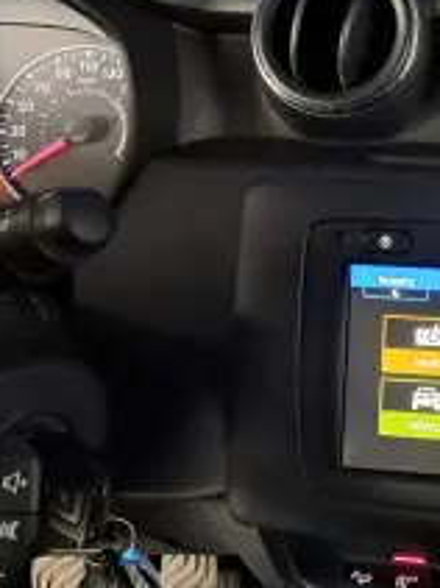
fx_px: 780
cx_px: 496
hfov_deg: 28.3
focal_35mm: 46
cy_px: 229
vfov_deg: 41.0
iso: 1000
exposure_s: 1/20
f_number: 1.8
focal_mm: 4
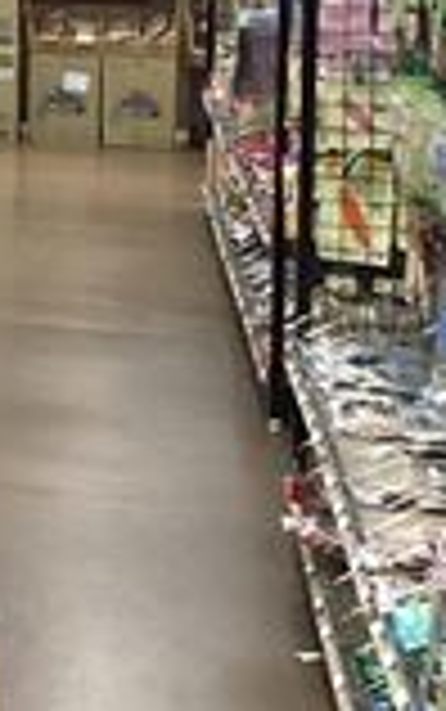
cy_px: -130
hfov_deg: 8.7
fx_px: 2427
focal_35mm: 125
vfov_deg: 16.1
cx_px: -869
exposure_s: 1/50
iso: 200
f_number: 2.4
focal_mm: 3.3
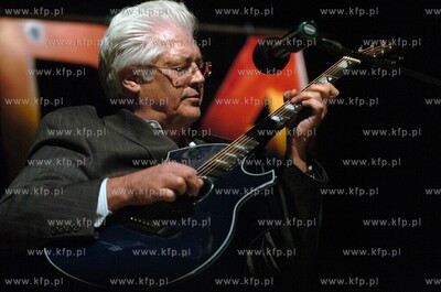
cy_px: 146
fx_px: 1467
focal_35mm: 120
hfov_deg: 17.1
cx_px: 220
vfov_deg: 11.4
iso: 800
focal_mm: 80
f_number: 3.2
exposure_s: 1/100
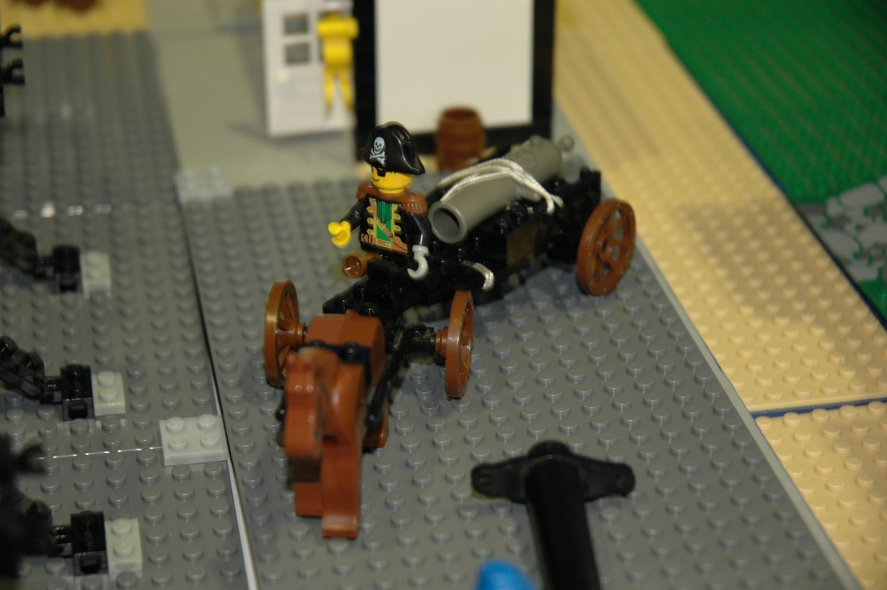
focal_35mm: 105
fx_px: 2585
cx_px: 444
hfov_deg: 19.5
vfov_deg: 13.0
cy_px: 295
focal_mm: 70
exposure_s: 1/15
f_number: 4.5
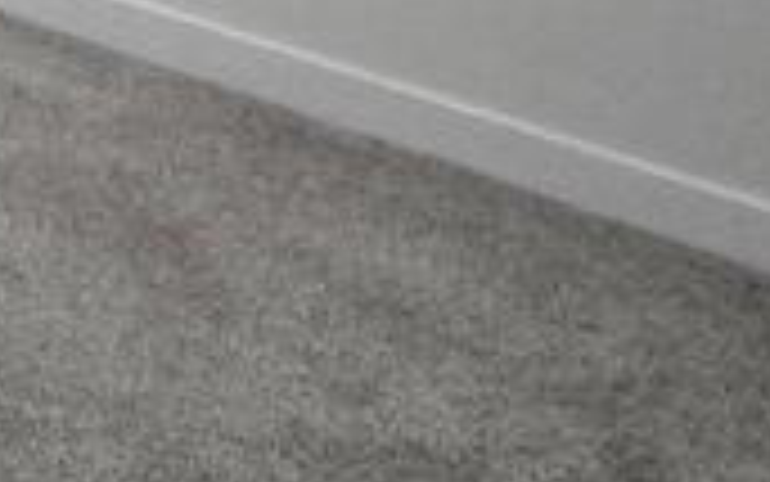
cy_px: -563
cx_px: -910
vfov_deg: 12.6
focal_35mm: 87
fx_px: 1826
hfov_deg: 16.1
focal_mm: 1.7
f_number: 2.2
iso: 320
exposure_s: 1/60
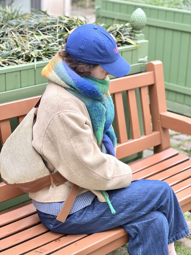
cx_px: 96
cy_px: 128
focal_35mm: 77
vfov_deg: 25.3
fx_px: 566
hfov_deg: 19.1
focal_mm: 9
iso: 200
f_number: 2.8
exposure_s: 1/121
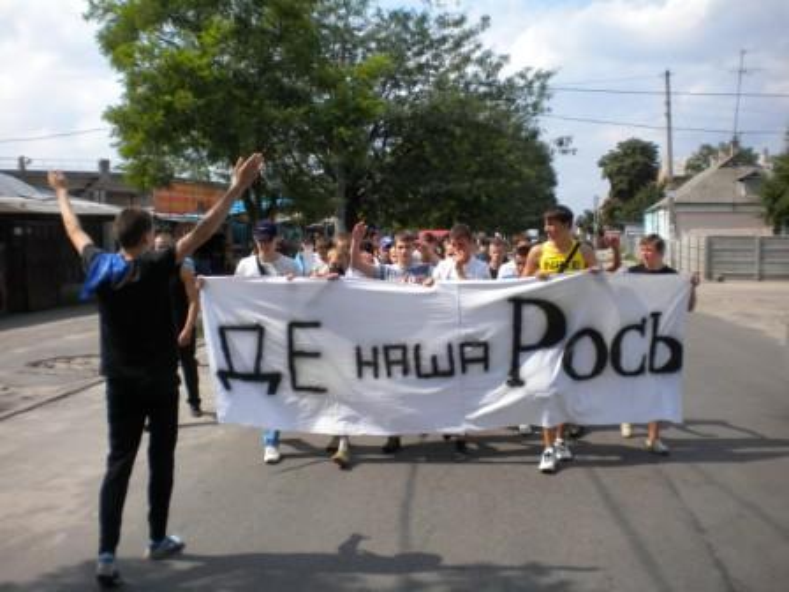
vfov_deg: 40.7
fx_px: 798
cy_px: 296
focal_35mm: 35
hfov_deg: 52.6
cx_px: 394
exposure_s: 1/703
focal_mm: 6.3
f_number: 4.6
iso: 80
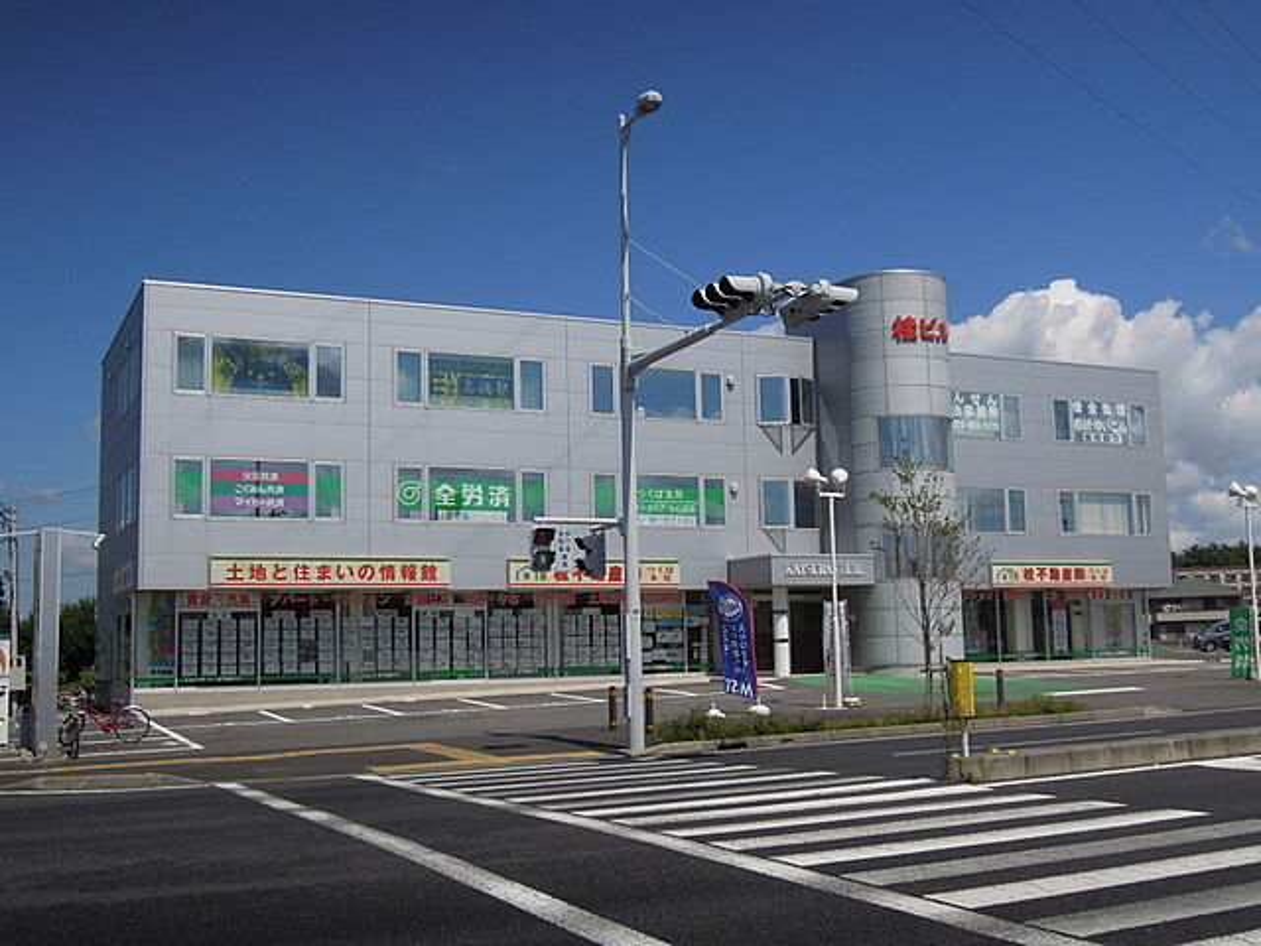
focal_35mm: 40
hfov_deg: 46.8
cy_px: 473
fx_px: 1457
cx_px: 630
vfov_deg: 36.0
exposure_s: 1/1600
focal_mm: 7.2
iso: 160
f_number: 5.2
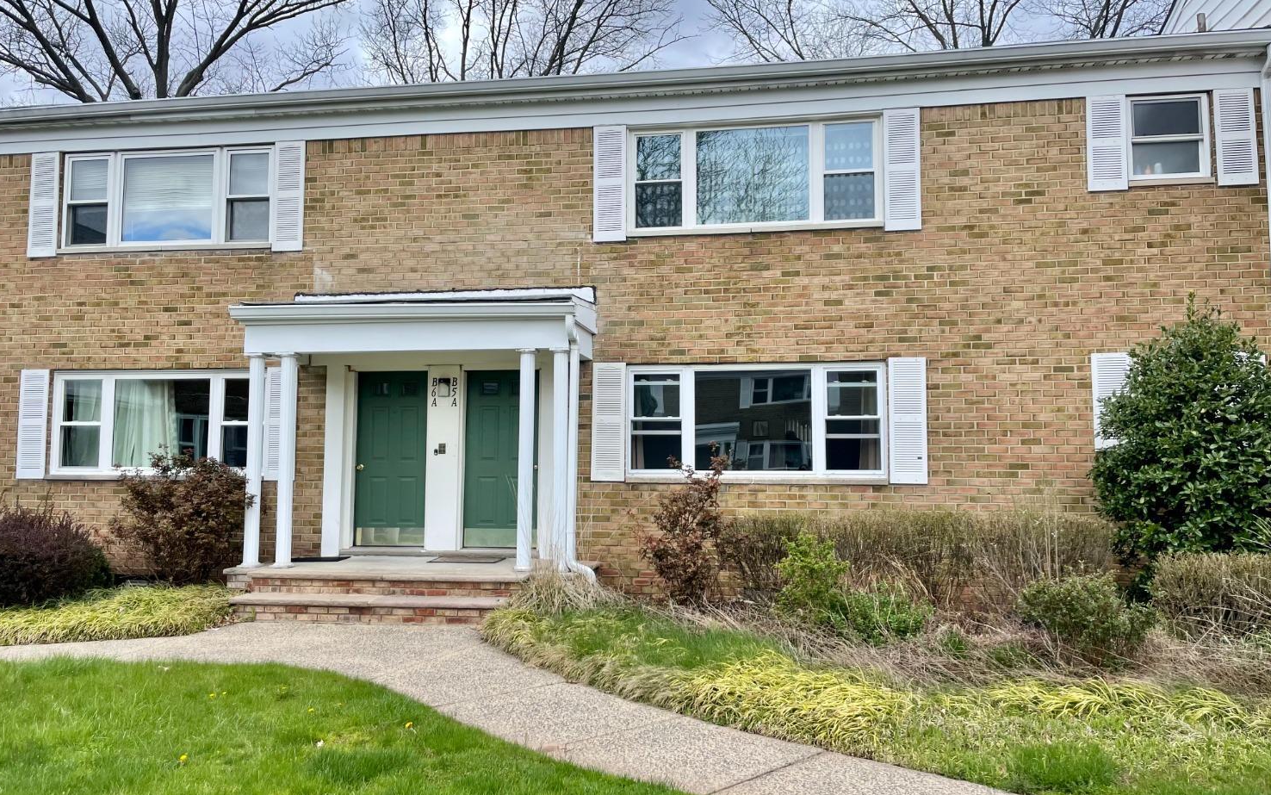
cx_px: 636
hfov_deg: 66.5
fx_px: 970
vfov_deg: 44.6
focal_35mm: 28
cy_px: 402
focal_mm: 4.2
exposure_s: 1/895
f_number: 1.6
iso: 32
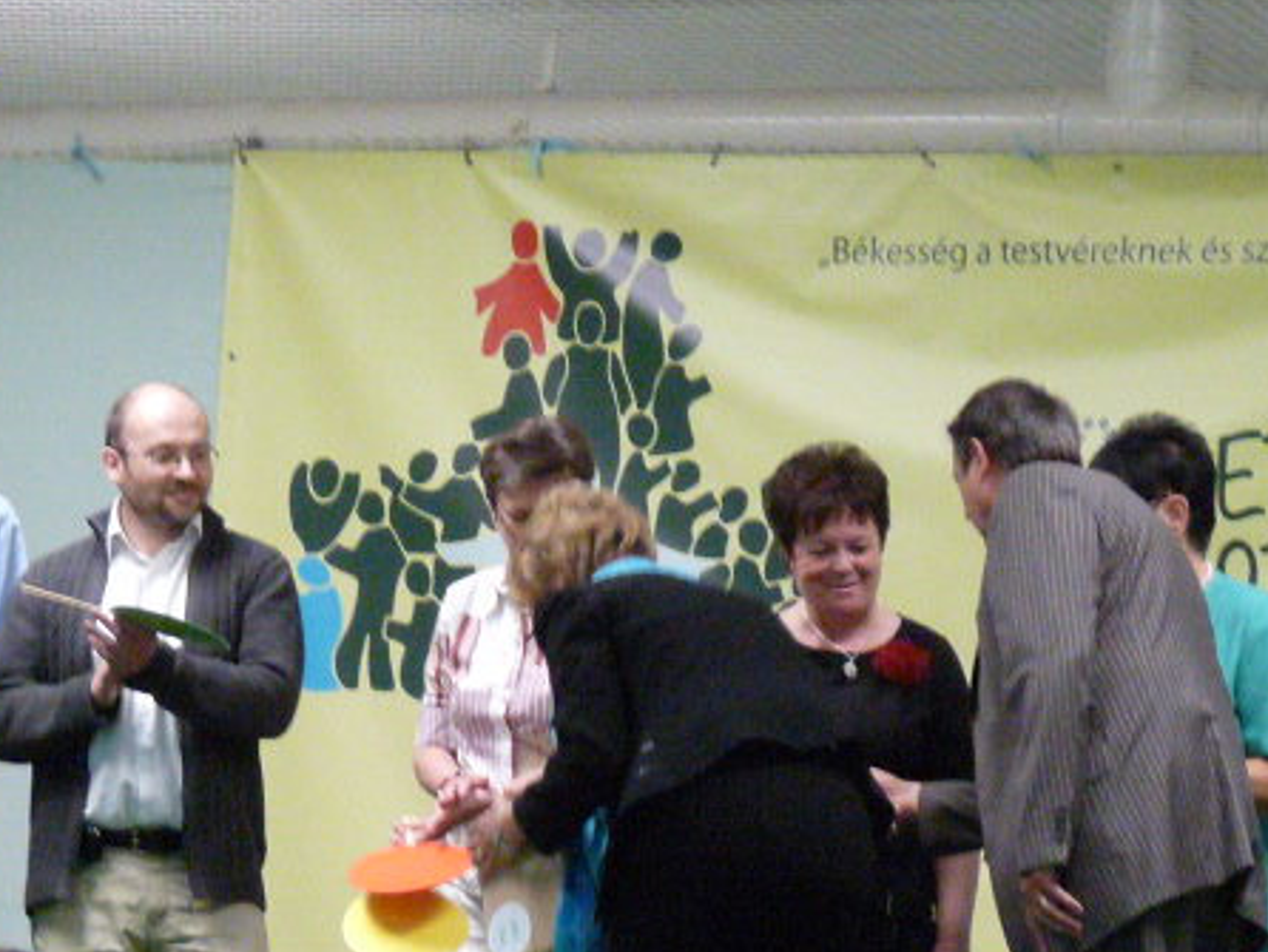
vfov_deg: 6.2
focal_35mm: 238
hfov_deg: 8.3
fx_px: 8723
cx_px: 731
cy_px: 483
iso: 640
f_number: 3.4
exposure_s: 1/80
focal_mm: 16.7
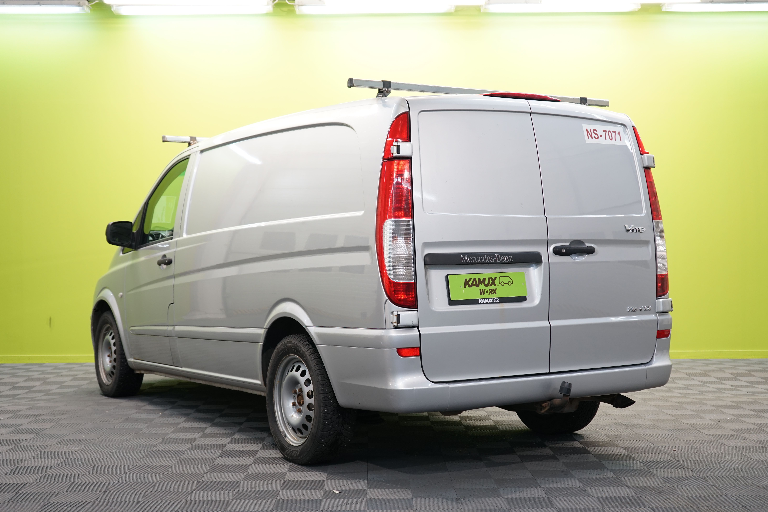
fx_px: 1024
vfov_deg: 28.1
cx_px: 386
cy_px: 254
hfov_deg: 41.1
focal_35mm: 48
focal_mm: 47
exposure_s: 1/30
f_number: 4.5
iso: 500
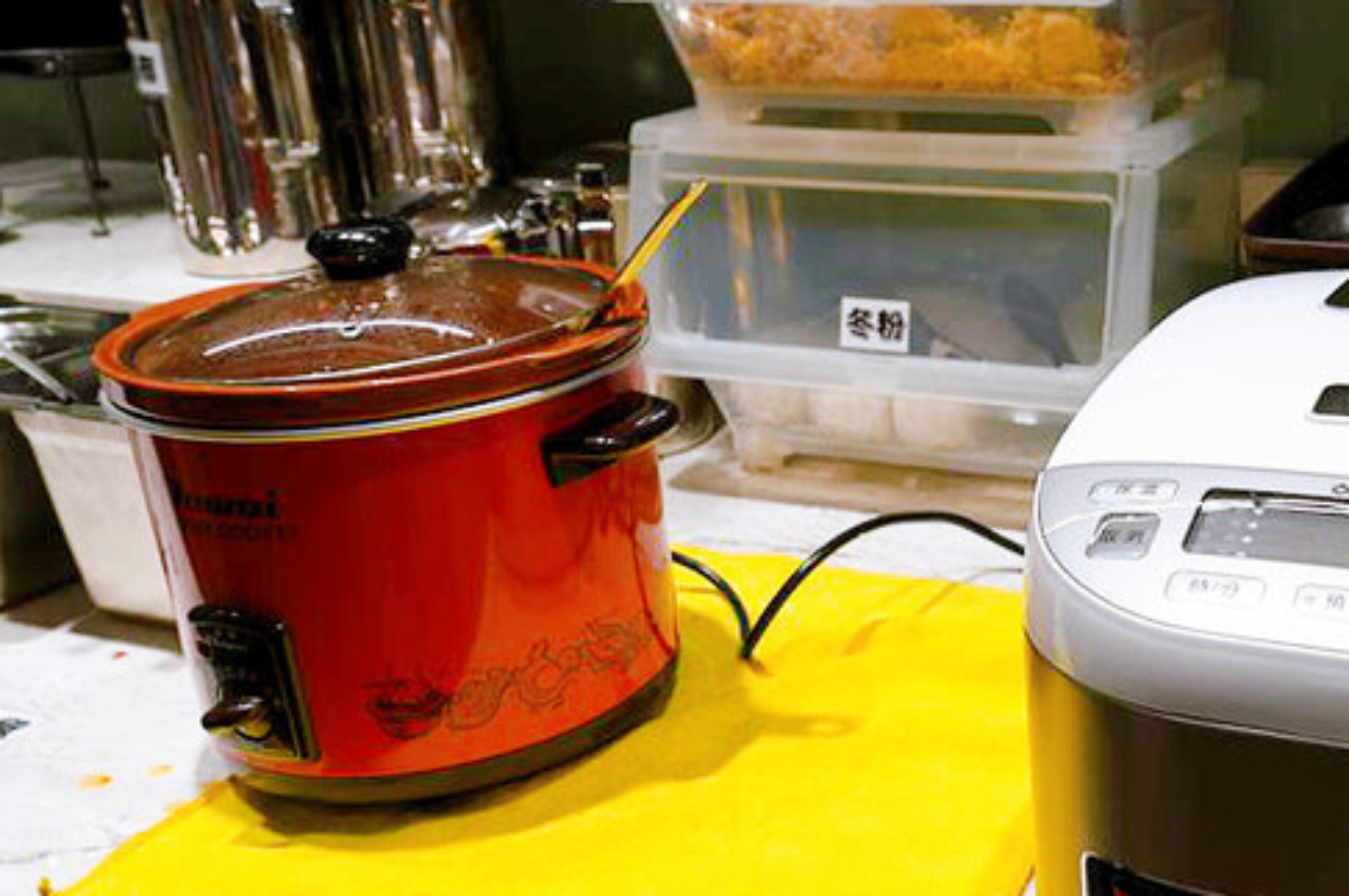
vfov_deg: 31.8
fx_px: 1572
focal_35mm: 42
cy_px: 463
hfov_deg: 43.6
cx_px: 1132
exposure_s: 1/100
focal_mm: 24
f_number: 6.3
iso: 320
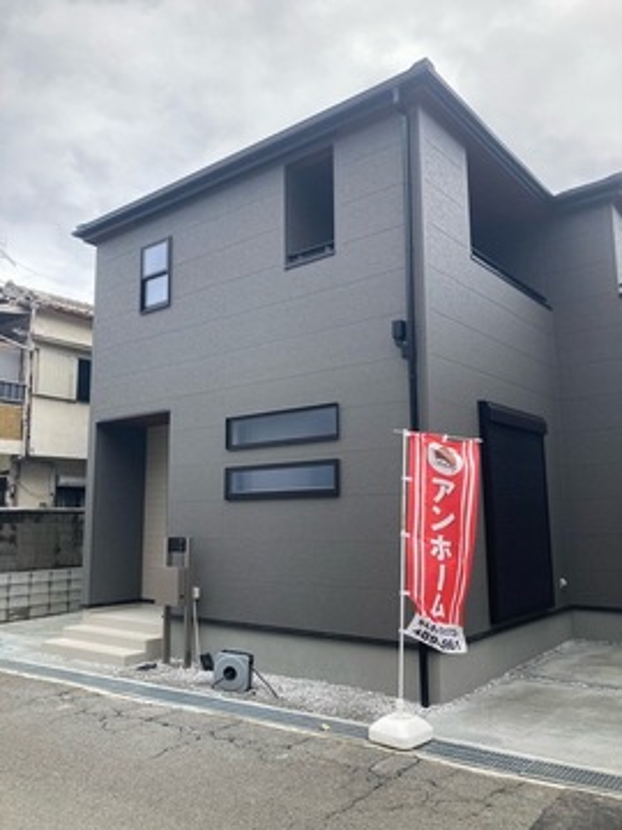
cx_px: 311
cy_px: 415
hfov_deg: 49.7
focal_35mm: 28
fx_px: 671
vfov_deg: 63.4
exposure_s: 1/408
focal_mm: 3.99
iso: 20
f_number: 1.8
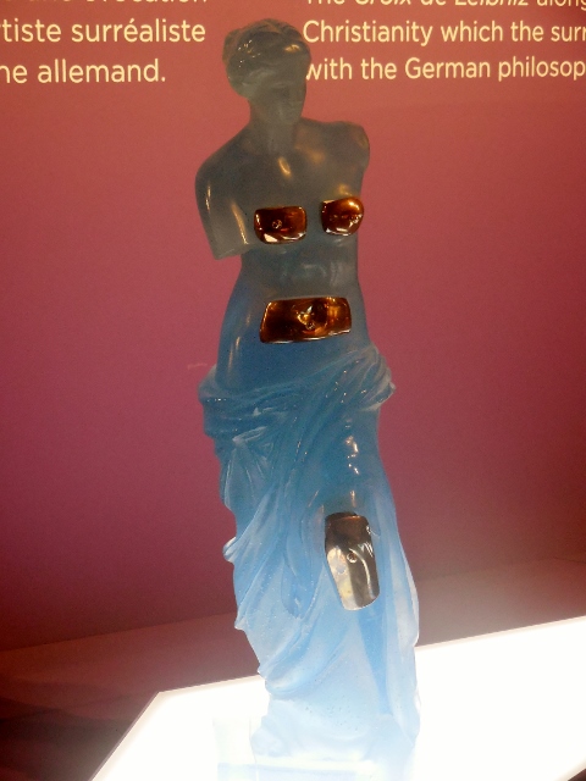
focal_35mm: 98
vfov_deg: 20.0
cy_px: 390
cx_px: 293
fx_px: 2212
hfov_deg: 15.1
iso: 800
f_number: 5
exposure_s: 1/25
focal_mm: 17.7
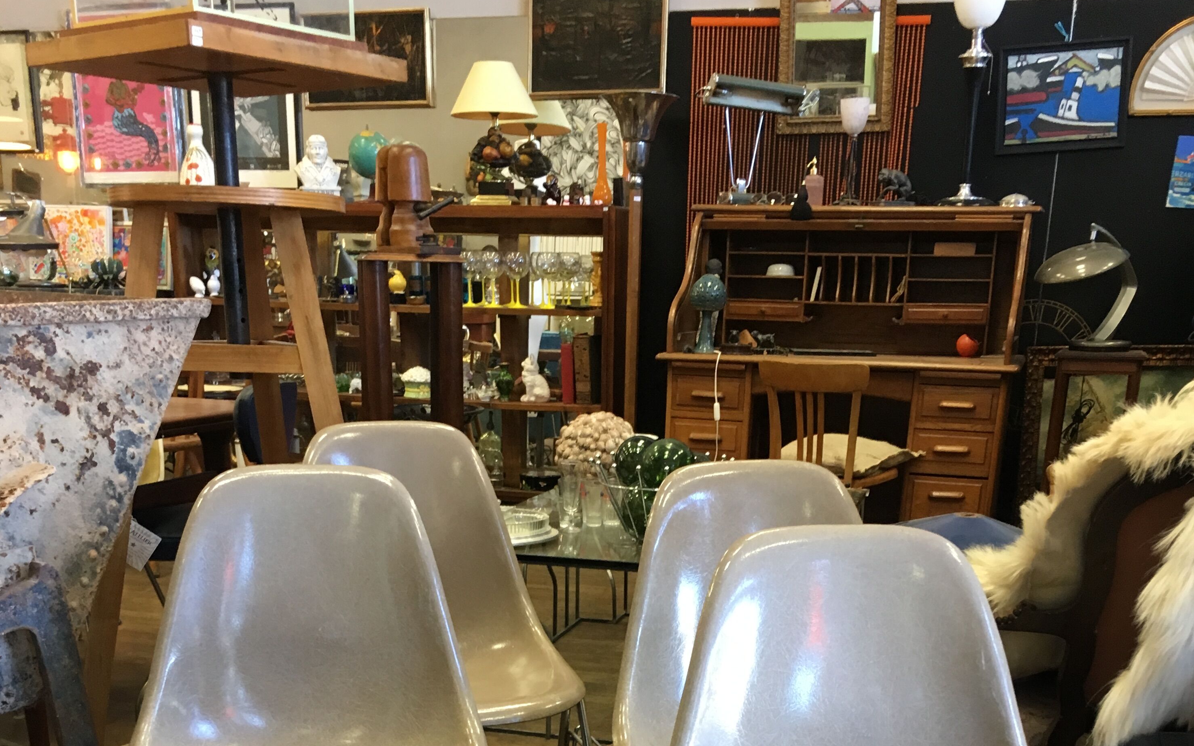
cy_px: 804
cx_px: 592
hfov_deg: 47.2
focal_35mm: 42
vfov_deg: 28.0
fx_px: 1367
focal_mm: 4.15
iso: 125
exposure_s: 1/33
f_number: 2.2
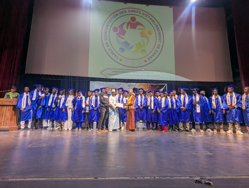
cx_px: 124
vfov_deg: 78.3
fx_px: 115
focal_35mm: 16
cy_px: 94
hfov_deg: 94.4
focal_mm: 2.35
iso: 70
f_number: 2.2
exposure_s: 1/33.3
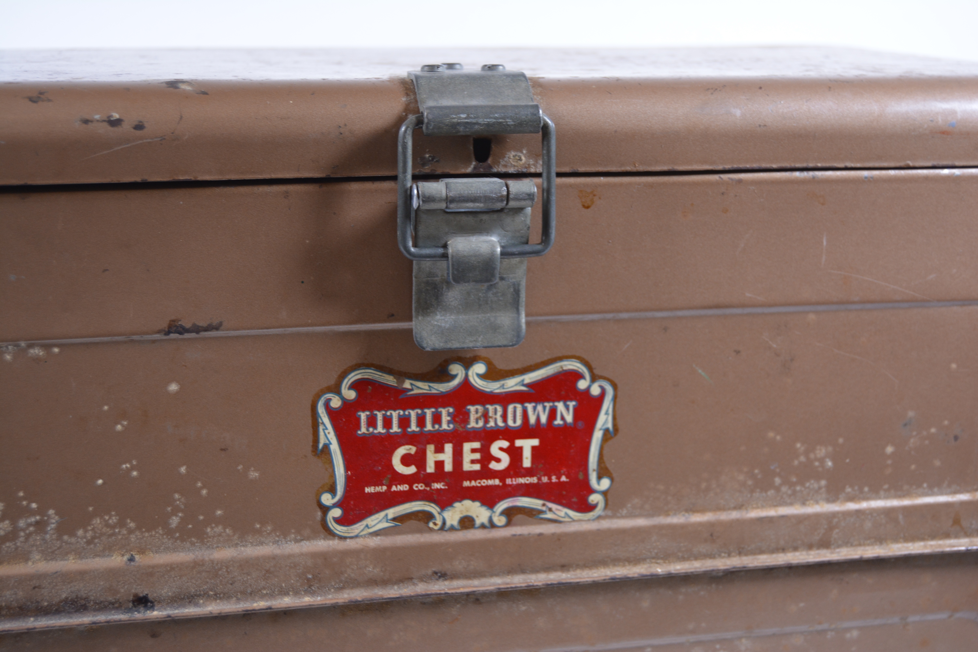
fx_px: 1385
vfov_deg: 26.5
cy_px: 326
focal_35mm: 51
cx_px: 489
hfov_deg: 38.9
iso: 500
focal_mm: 34
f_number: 4.5
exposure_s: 1/60
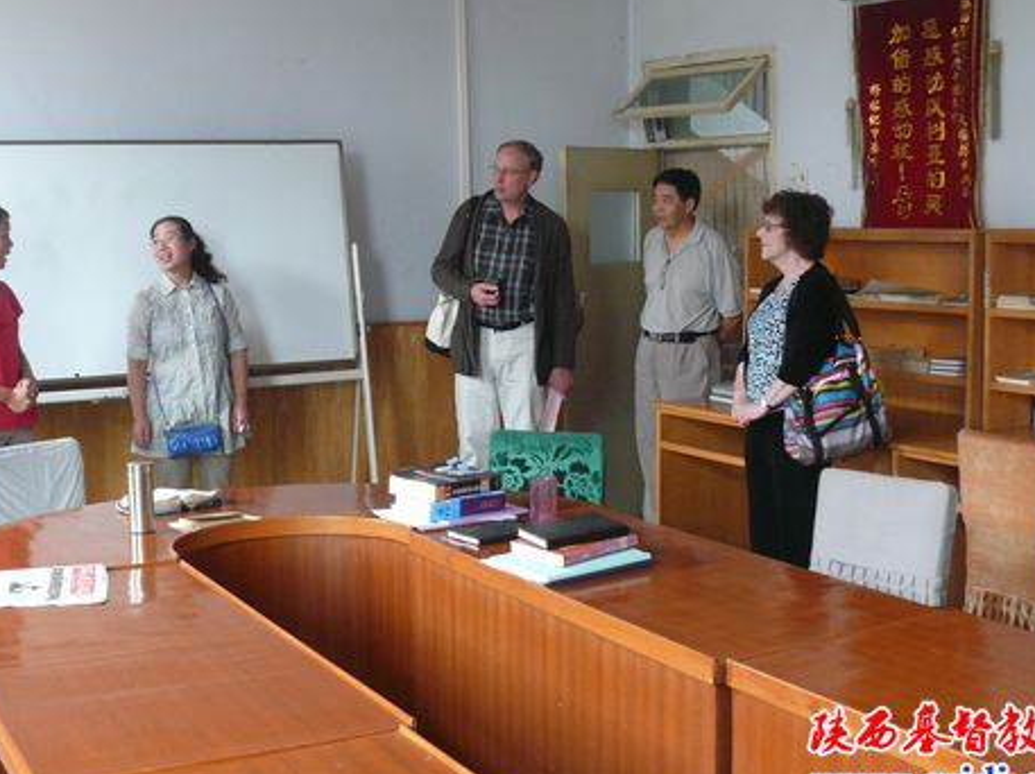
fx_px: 1374
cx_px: 437
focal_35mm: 46
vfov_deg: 31.4
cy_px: 328
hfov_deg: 41.2
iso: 320
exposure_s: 1/30
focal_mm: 7.4
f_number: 2.8
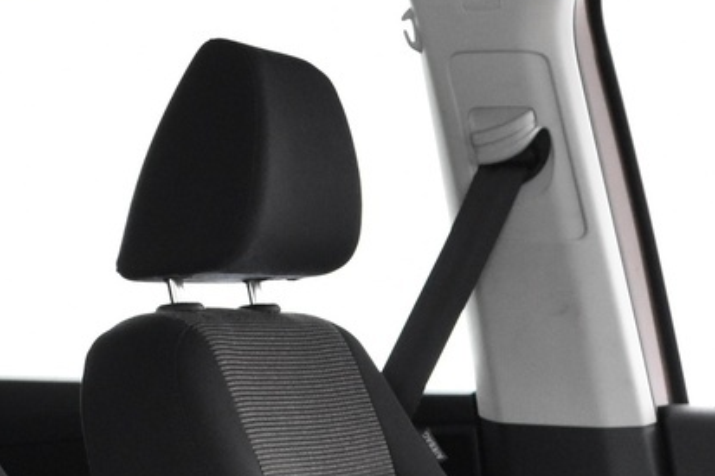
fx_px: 2104
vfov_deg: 11.9
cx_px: 611
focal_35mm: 106
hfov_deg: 19.0
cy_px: 853
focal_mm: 18
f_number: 3.5
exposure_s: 1/30
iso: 2500
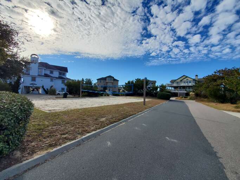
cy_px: 90
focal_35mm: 13
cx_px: 120
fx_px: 90
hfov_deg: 106.2
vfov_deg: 89.9
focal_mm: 1.8
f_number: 2.2
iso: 50
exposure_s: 1/2127
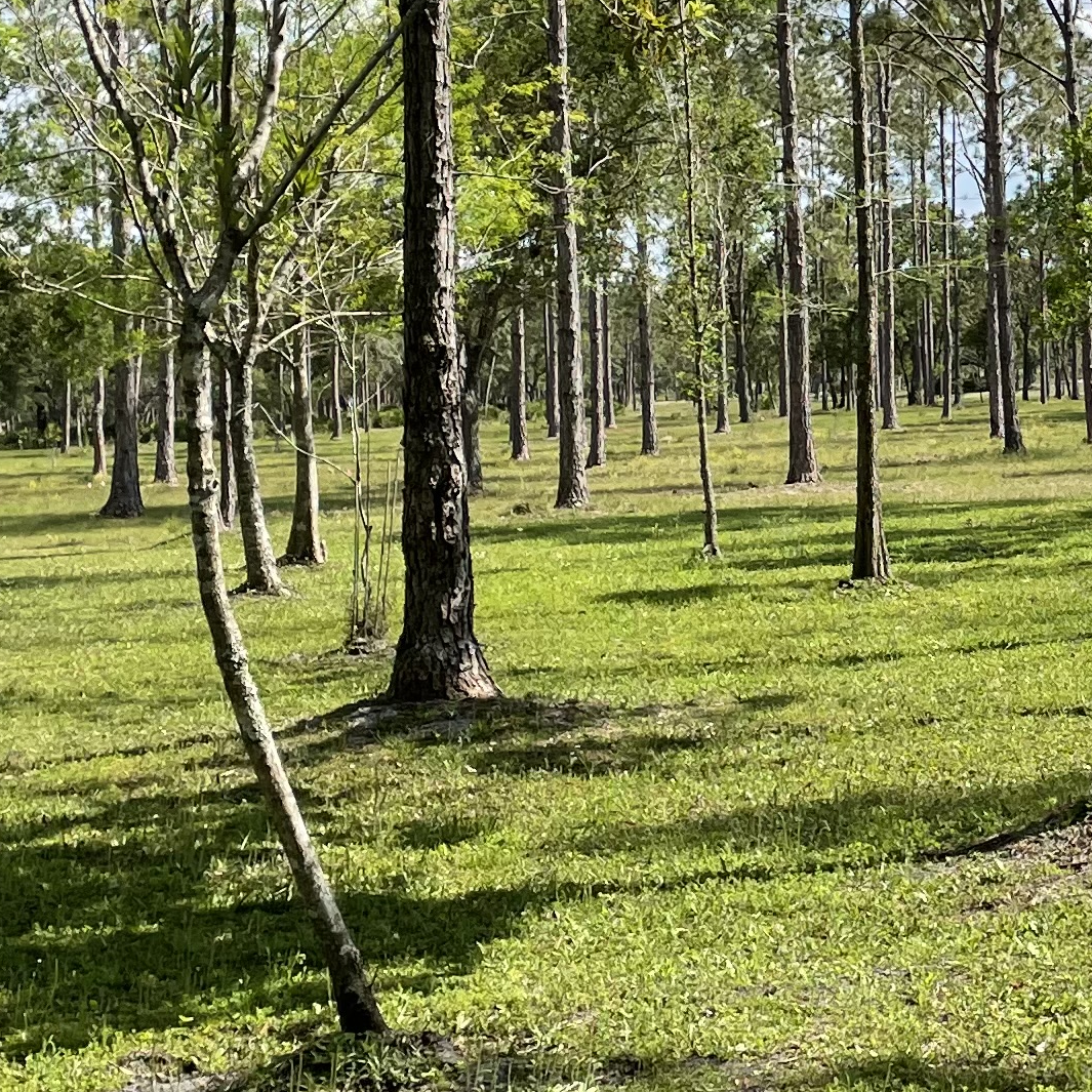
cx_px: 1101
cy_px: 231
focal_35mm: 87
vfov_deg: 19.8
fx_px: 3105
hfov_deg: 19.4
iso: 32
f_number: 1.6
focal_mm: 4.2
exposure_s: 1/2817
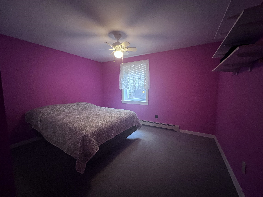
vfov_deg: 89.9
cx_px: 132
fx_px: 99
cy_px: 98
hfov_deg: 106.2
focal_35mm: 13
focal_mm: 1.57
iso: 640
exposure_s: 1/40
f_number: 1.8
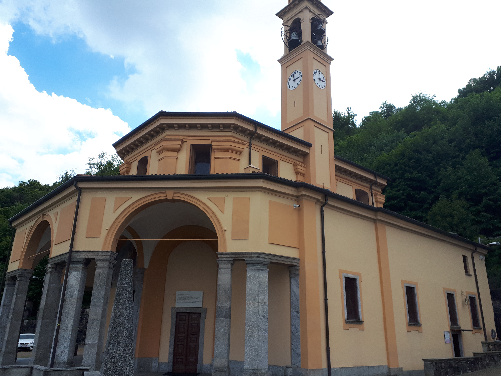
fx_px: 391
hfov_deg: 65.3
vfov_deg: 51.4
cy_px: 188
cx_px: 250
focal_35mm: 27
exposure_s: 1/904
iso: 40
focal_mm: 3.6
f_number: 1.9
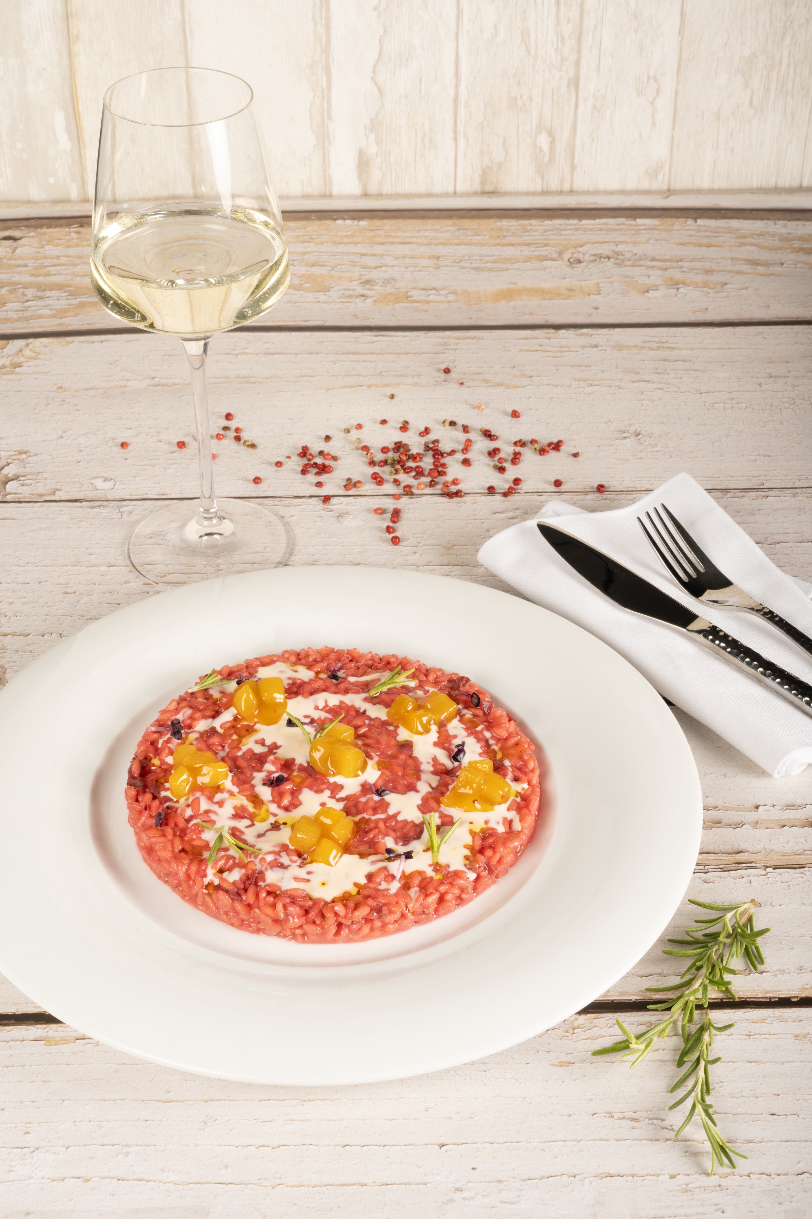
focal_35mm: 56
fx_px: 1895
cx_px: 406
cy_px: 610
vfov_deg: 35.6
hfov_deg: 24.2
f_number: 22
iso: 64
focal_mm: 56
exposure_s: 1/200
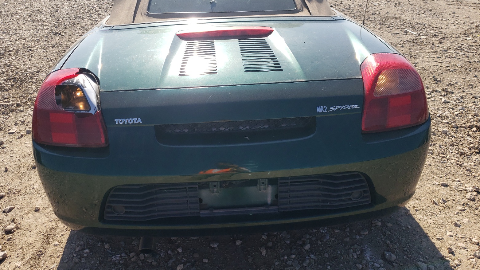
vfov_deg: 40.1
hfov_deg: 66.1
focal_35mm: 29
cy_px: 113
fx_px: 369
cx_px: 236
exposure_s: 1/2000
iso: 50
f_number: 1.5
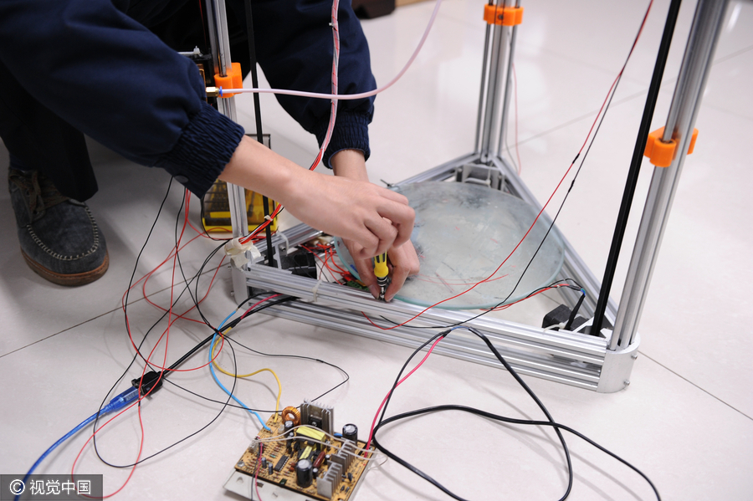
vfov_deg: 36.8
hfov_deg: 53.2
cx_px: 376
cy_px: 250
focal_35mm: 36
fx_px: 753
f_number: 3.5
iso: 640
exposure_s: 1/30
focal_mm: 36
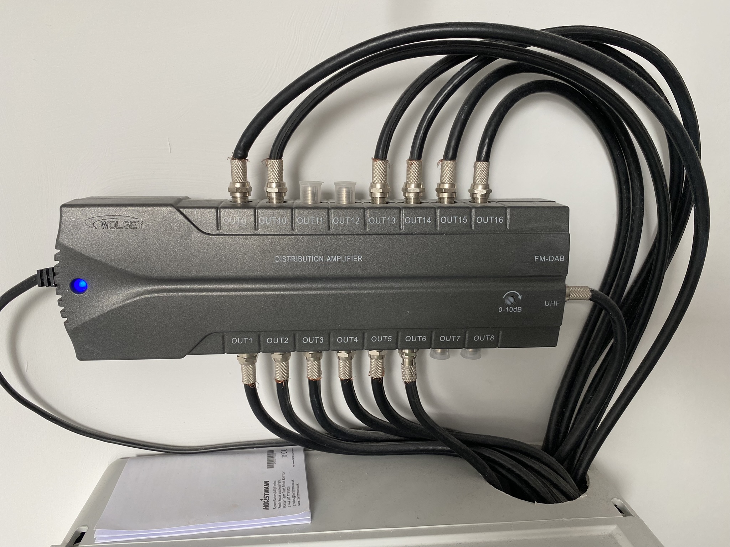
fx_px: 548
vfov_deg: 53.1
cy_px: 274
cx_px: 365
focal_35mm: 26
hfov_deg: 67.3
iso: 125
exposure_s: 1/114
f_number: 1.8
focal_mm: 4.25
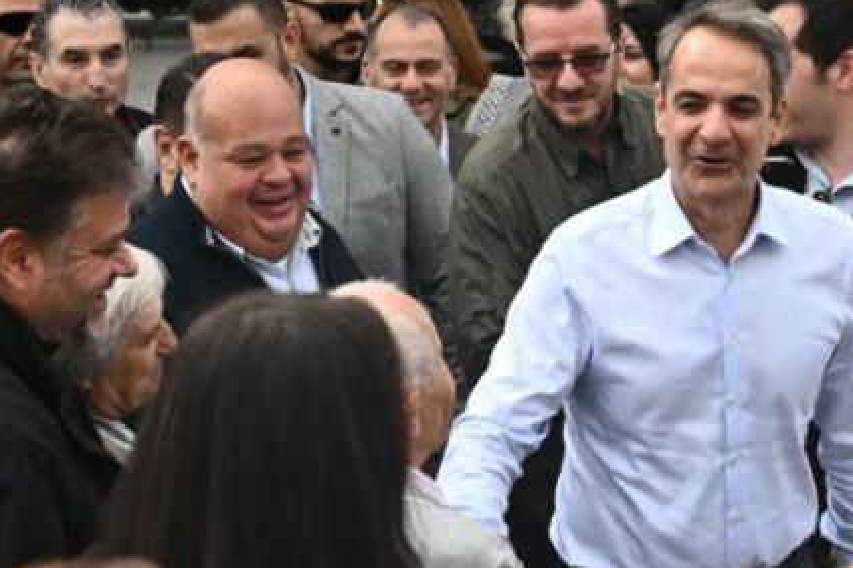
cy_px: 198
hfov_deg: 19.5
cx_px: 635
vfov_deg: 13.1
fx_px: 2463
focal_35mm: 104
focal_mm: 42
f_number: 4
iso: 320
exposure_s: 1/1250
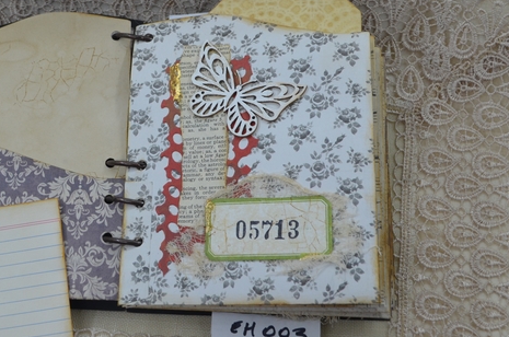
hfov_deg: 32.2
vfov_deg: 21.8
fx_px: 875
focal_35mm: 62
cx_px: 170
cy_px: 153
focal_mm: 24
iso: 360
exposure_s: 1/60
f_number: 5.6
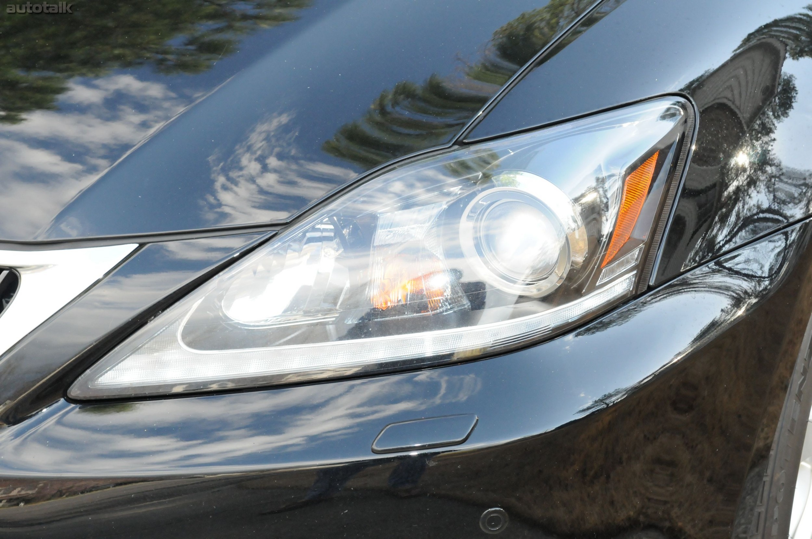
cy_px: 270
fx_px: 1622
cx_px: 406
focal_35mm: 72
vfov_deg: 18.9
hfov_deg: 28.1
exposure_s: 1/250
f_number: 8
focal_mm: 48
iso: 1250
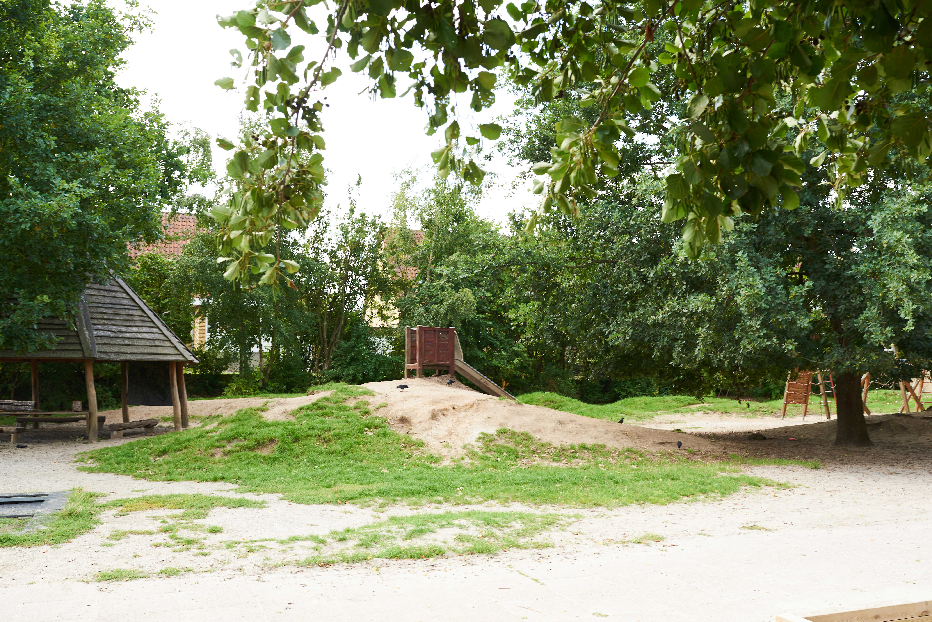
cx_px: 466
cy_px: 311
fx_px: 906
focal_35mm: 35
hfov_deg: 54.4
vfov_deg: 37.9
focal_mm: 35
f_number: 8
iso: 100
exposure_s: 1/60
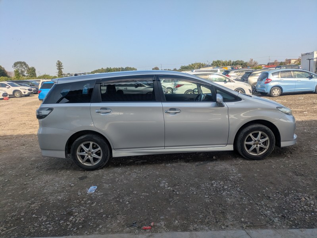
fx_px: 229
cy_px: 119
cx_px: 158
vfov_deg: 54.9
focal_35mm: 25
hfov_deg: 69.4
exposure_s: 1/2370
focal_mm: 5.43
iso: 46
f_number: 1.89
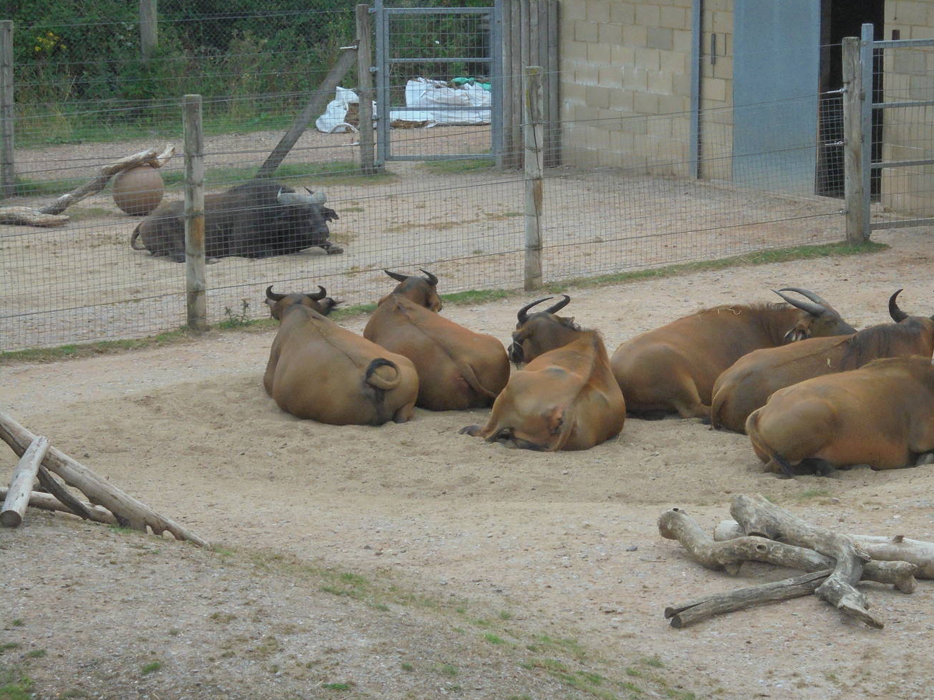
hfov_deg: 17.0
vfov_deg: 12.8
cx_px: 574
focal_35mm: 116
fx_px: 3129
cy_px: 313
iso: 250
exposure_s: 1/250
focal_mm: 16.9
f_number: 4.7
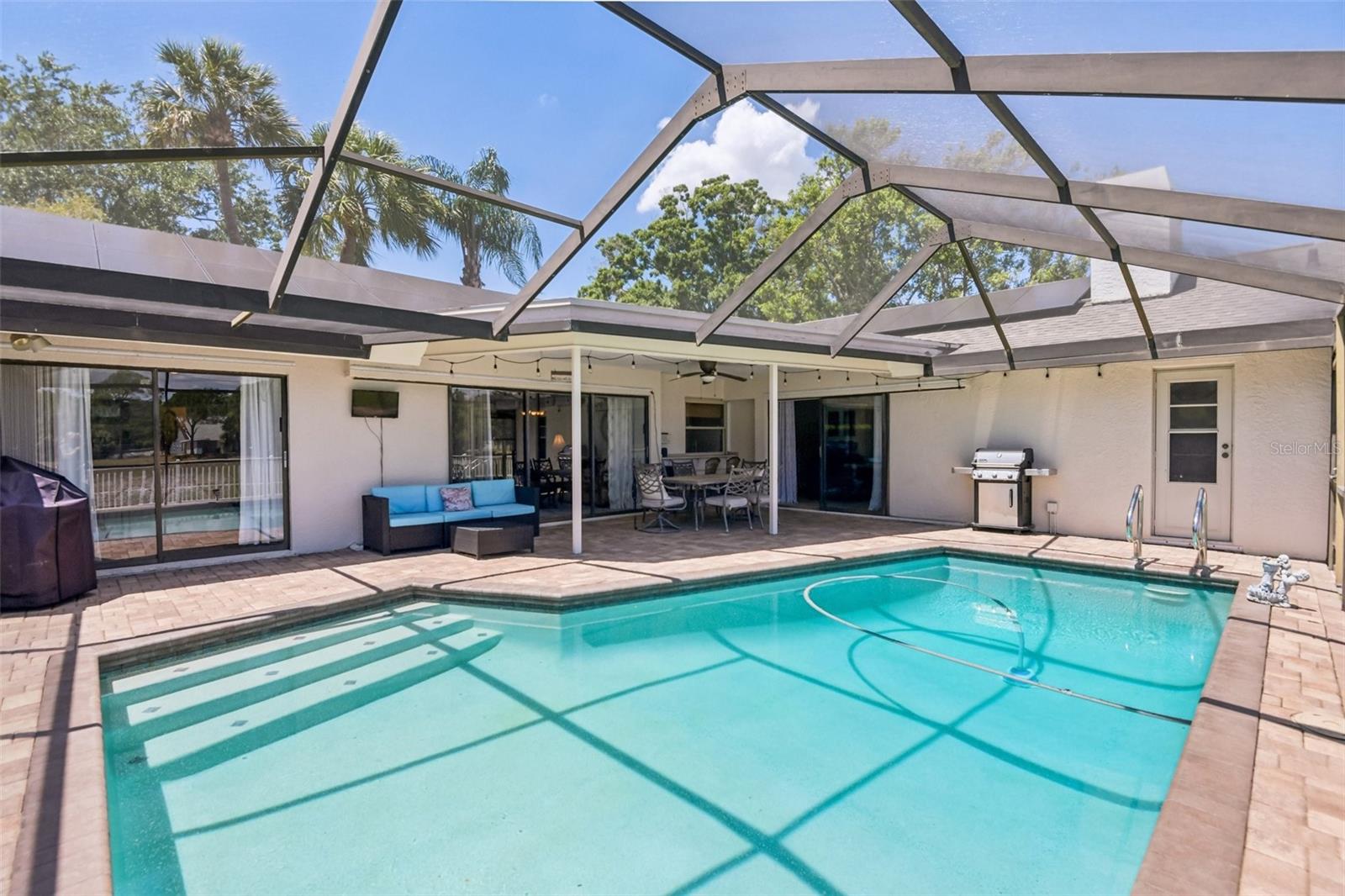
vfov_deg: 73.7
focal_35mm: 16
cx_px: 672
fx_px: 598
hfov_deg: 96.7
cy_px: 448
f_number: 8
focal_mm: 16
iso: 400
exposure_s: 1/1000
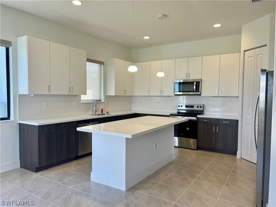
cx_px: 138
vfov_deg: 53.1
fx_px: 207
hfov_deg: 67.3
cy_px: 104
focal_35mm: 26
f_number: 1.5
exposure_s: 1/120
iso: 50
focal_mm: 5.7
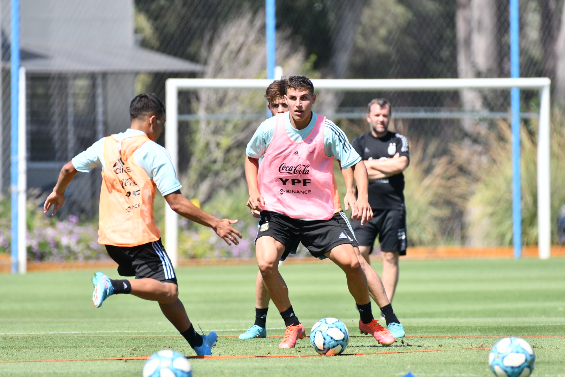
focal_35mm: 750
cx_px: 282
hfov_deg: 2.7
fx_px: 11770
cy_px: 188
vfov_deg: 1.8
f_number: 6.3
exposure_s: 1/4000
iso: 1250
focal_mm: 500
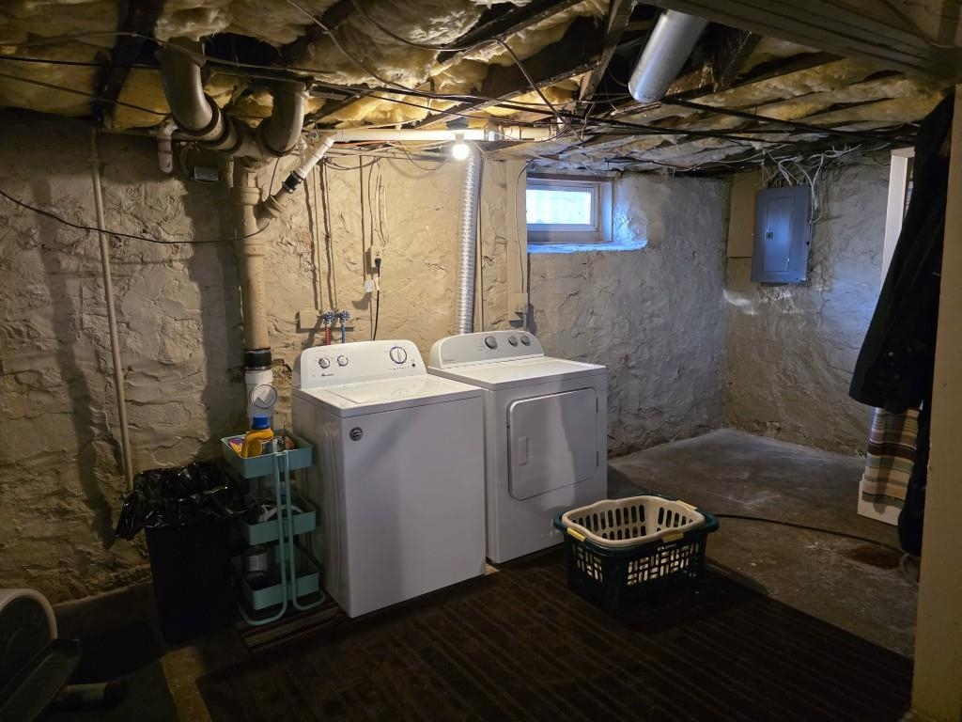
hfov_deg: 73.9
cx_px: 481
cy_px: 361
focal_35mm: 23
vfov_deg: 58.9
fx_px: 639
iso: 1250
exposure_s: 1/120
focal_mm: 6.3
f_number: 1.7
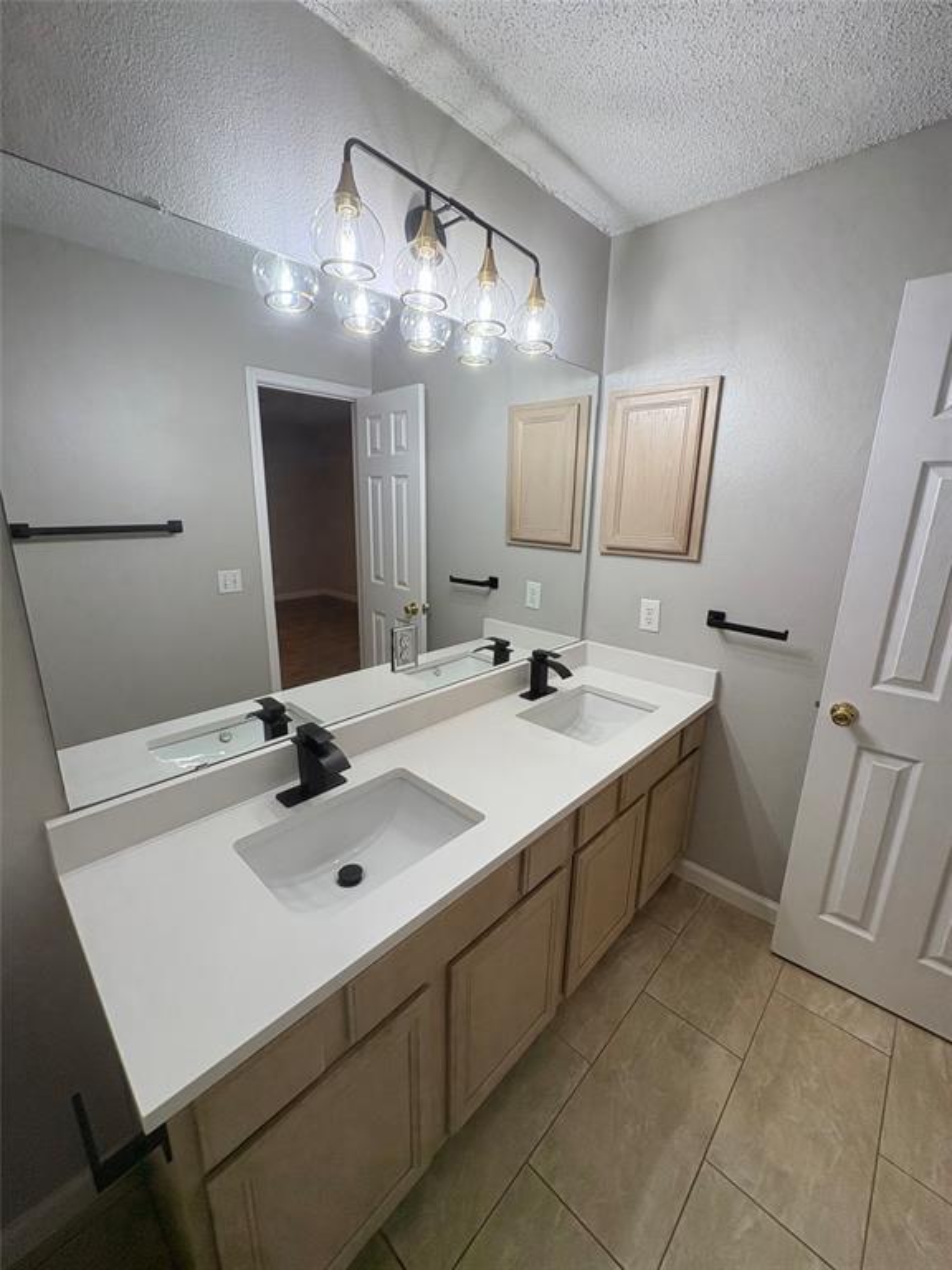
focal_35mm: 14
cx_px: 476
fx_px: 513
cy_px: 635
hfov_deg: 85.7
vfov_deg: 102.1
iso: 160
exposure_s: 1/120
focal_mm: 2.22
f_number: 2.2
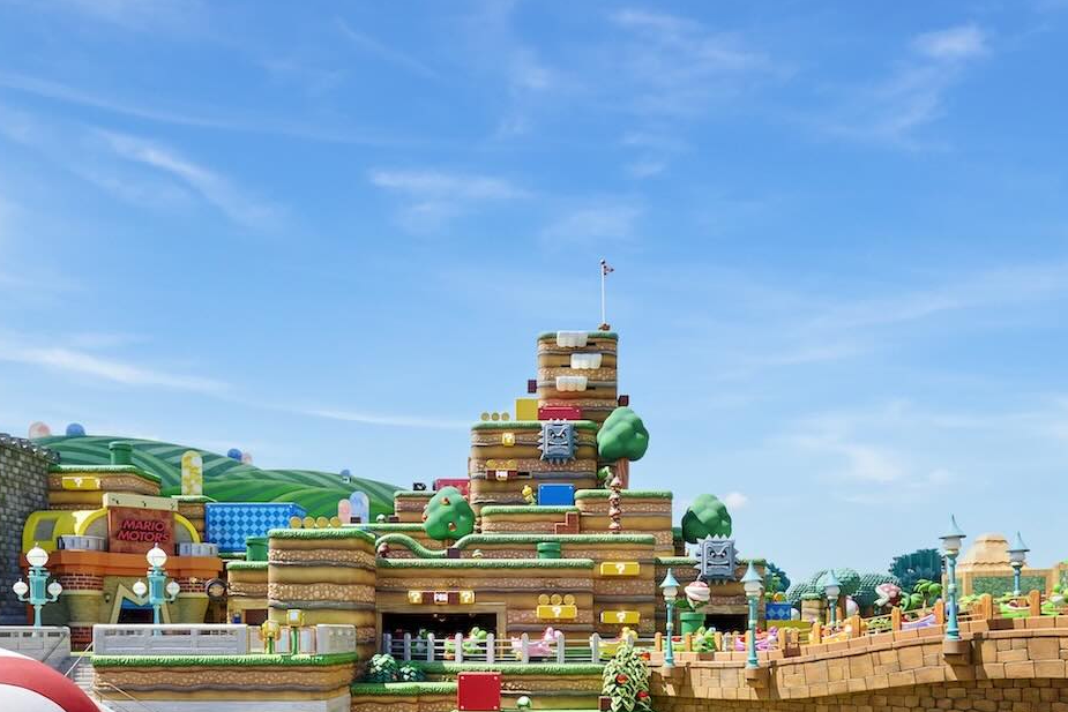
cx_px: 557
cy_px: 633
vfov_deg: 42.8
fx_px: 831
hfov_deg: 65.4
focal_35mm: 28
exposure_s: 1/160
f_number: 13
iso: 500
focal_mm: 14
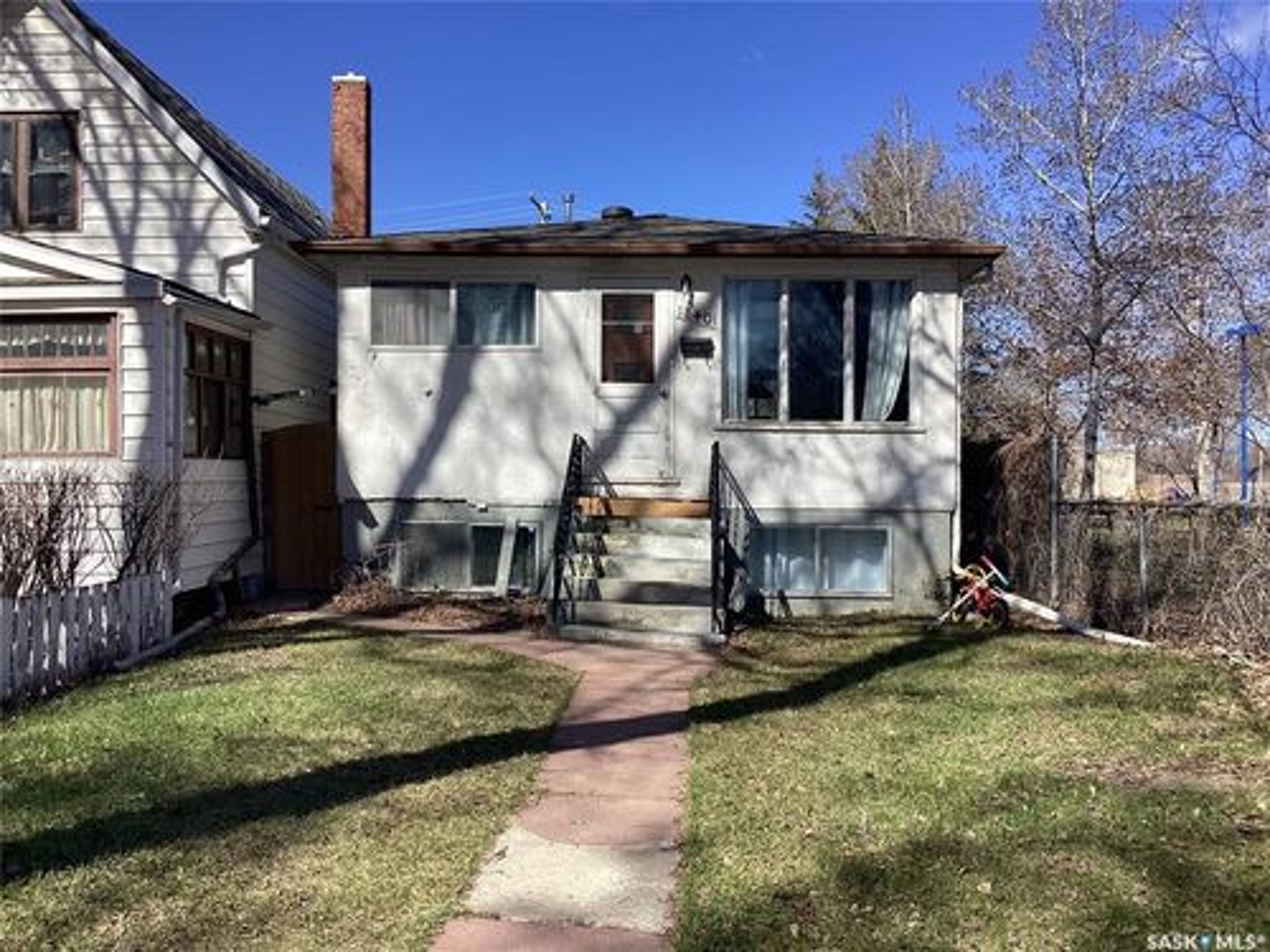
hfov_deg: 58.4
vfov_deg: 45.4
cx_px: 635
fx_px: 1137
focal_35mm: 31
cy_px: 476
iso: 25
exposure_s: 1/1164
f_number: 2.4
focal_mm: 3.3
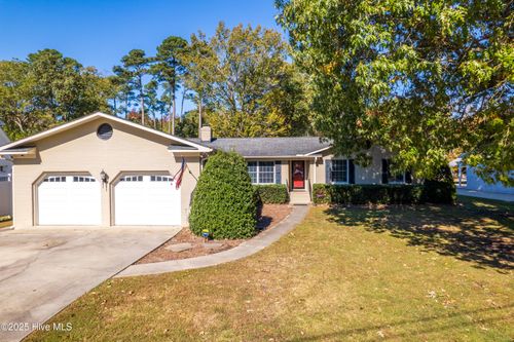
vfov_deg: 57.2
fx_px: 314
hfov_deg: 78.6
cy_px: 171
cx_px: 257
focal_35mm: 22
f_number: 2.8
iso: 100
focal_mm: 8.38
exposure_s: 1/40
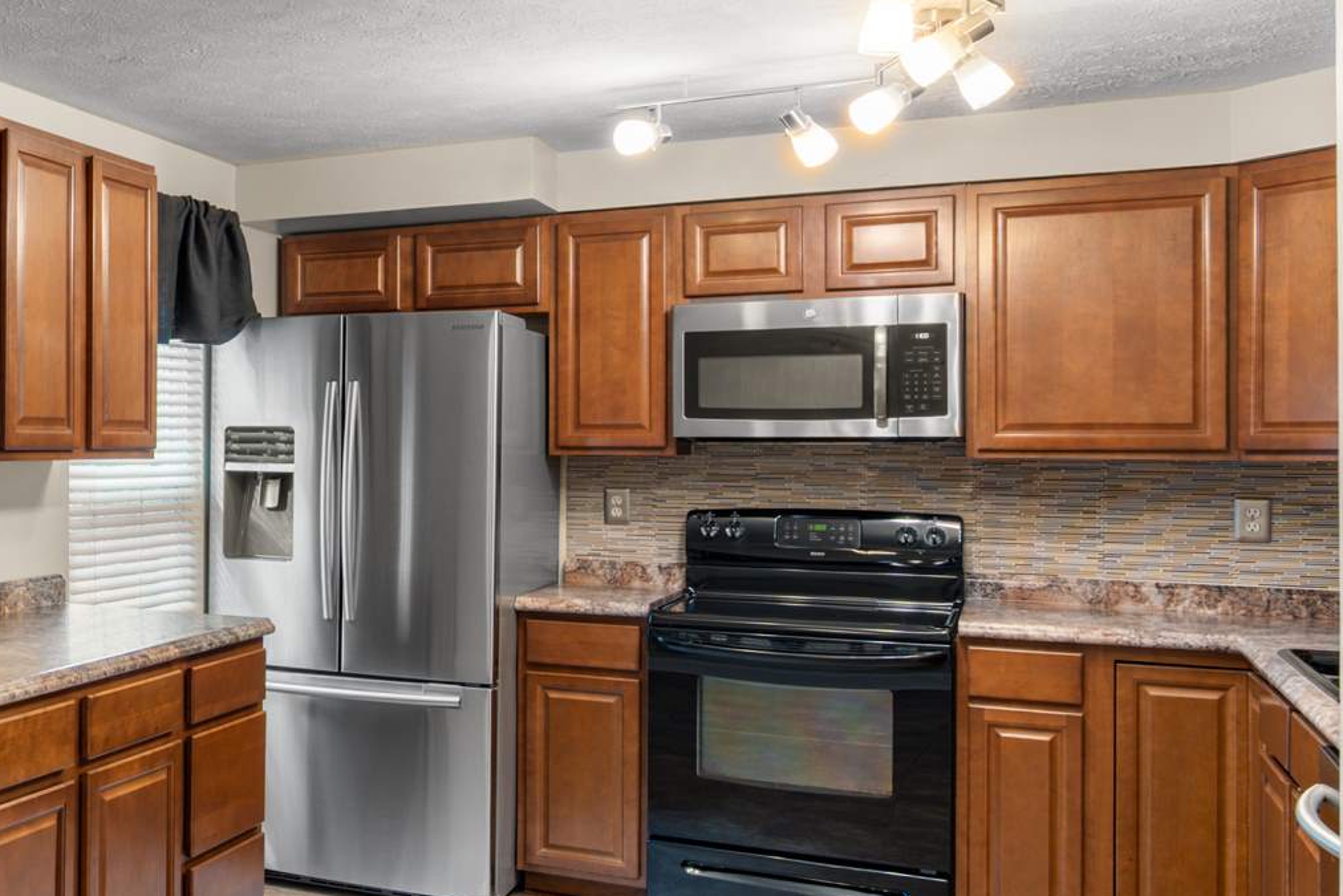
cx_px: 11
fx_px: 1567
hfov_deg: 40.8
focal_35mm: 42
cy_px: 437
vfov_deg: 31.9
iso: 640
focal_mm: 16
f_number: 8
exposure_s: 1
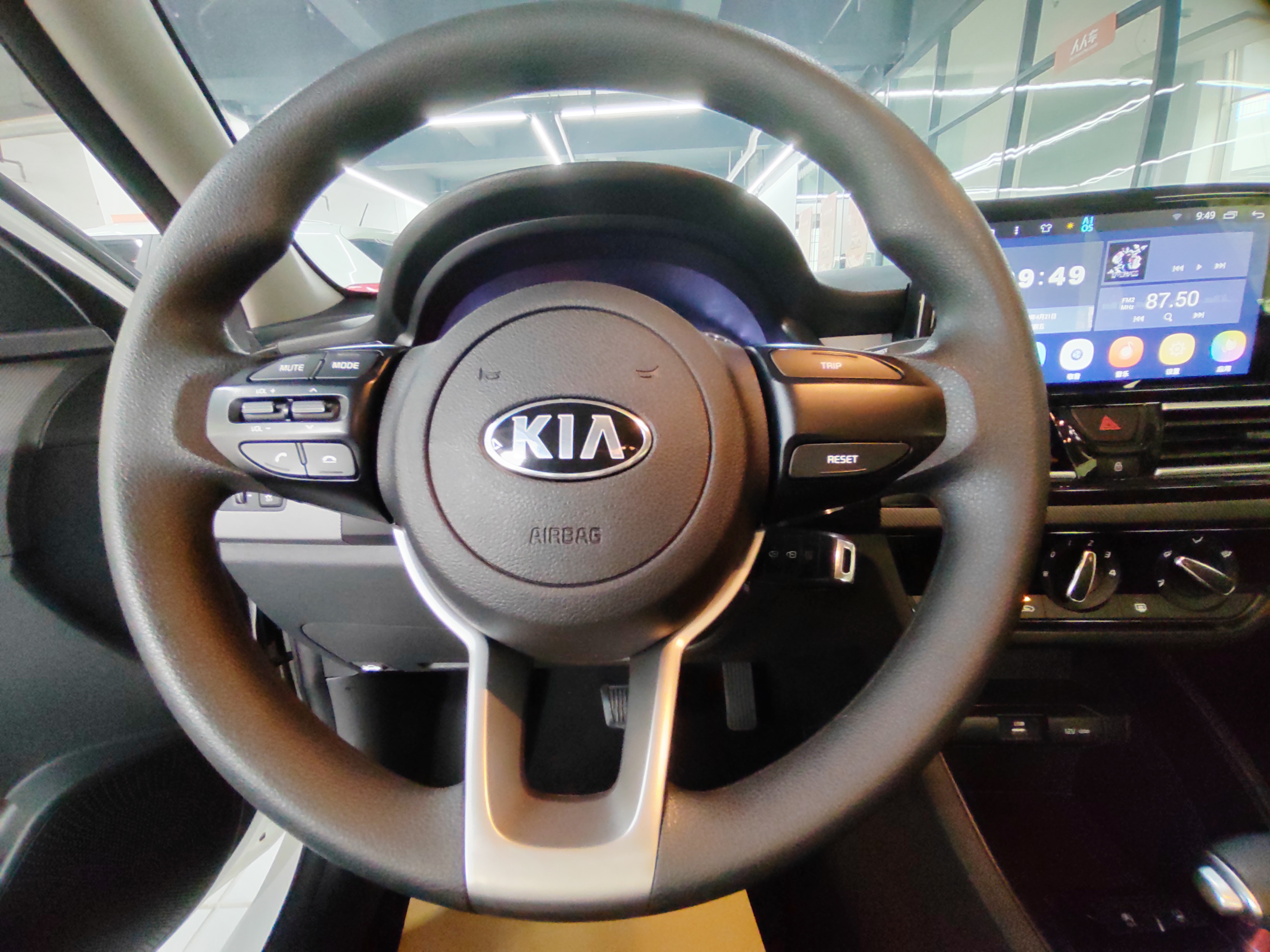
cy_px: 476
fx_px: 587
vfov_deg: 78.1
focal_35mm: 16
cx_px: 635
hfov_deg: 94.5
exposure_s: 1/20
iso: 386
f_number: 2.2
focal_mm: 1.68
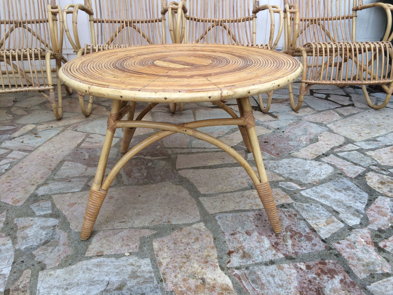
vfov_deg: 48.2
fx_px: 329
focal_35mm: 29
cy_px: 148
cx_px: 196
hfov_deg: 61.7
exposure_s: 1/50
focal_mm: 4.15
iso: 50
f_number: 2.2
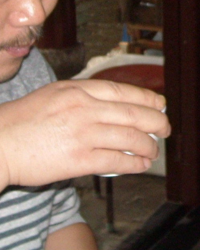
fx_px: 1058
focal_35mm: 143
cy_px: -14
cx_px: 258
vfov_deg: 13.3
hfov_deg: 10.6
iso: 200
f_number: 2.8
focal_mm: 5.7
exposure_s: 1/60
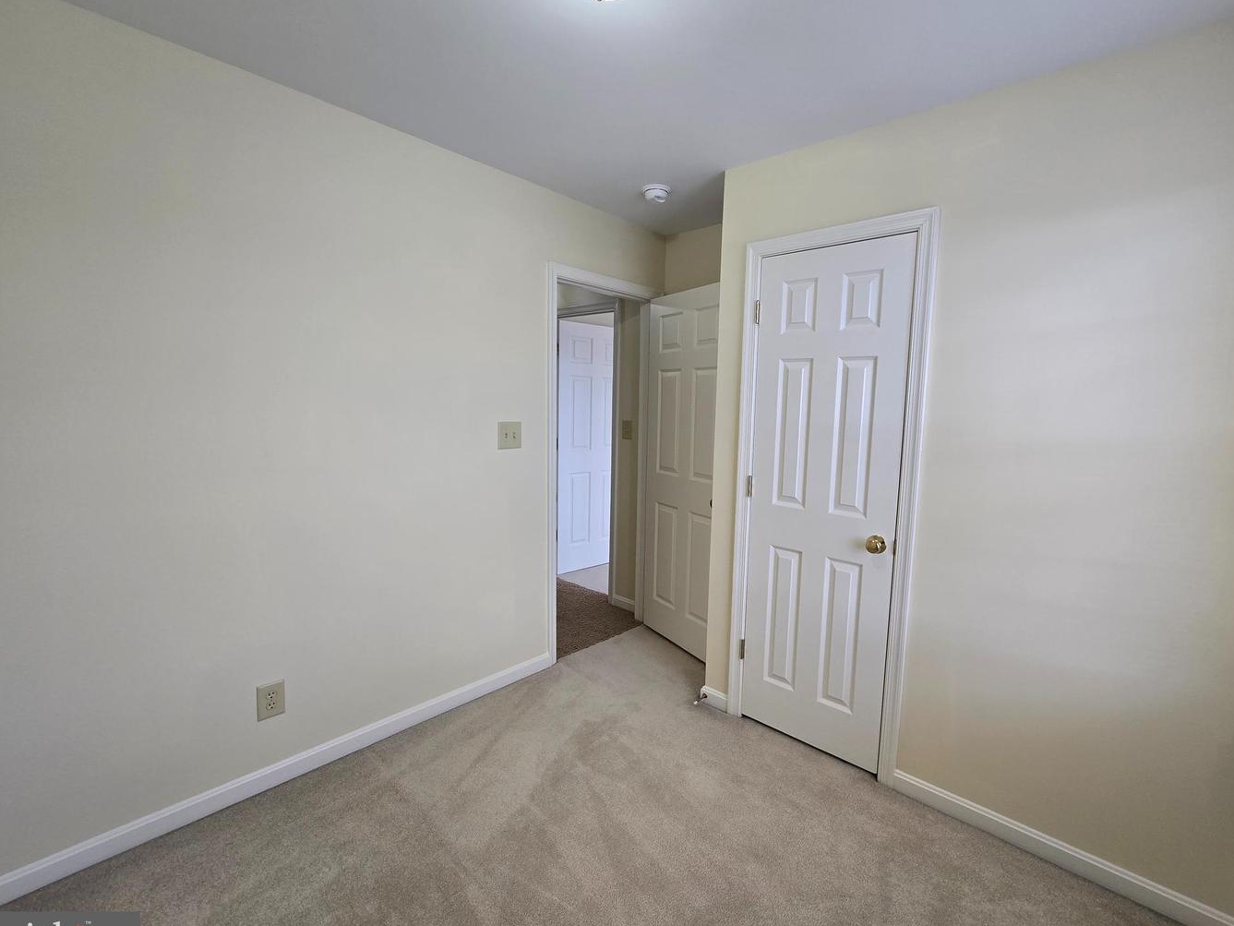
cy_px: 466
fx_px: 499
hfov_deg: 102.0
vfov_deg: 85.7
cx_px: 642
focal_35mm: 14
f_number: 2.2
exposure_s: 1/60
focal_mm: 2.2
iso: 64
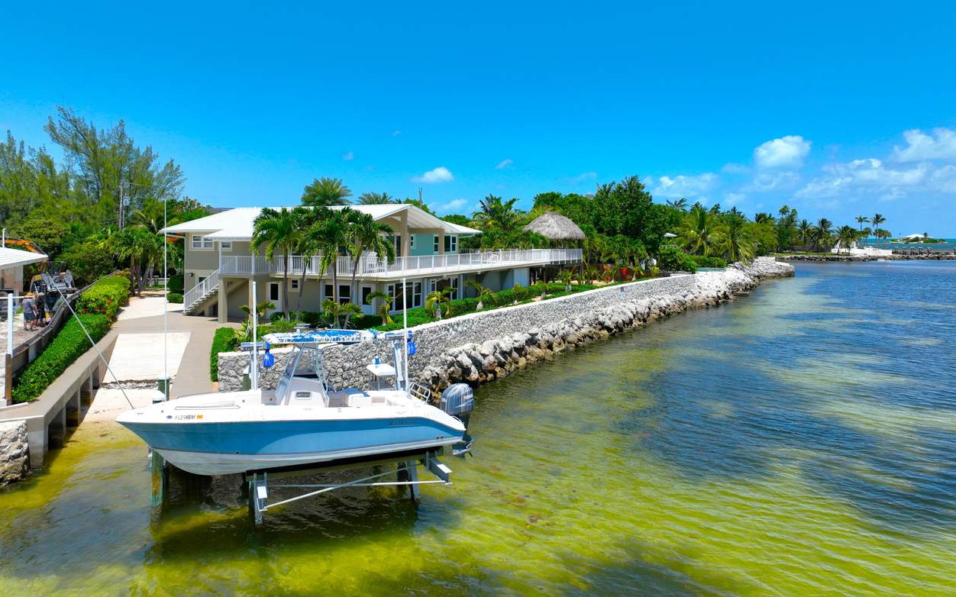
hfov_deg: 70.4
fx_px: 677
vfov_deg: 47.2
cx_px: 482
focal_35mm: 26
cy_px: 232
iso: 110
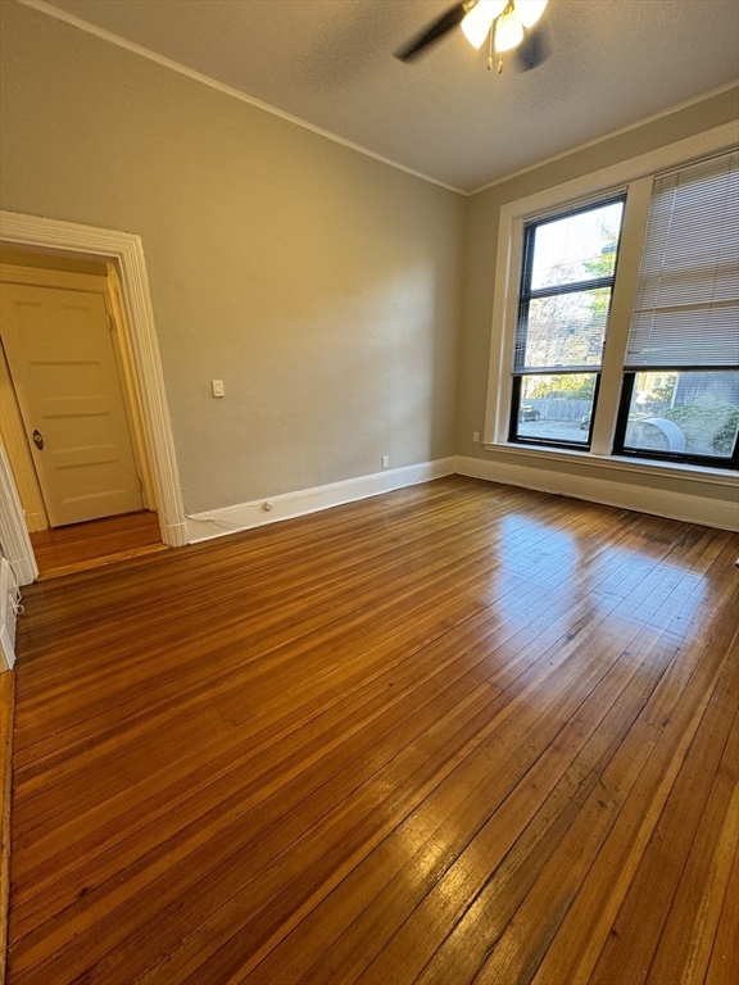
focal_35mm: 14
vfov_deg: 102.1
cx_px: 370
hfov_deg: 85.7
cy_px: 492
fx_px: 399
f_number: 2.2
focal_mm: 2.22
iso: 200
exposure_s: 1/60
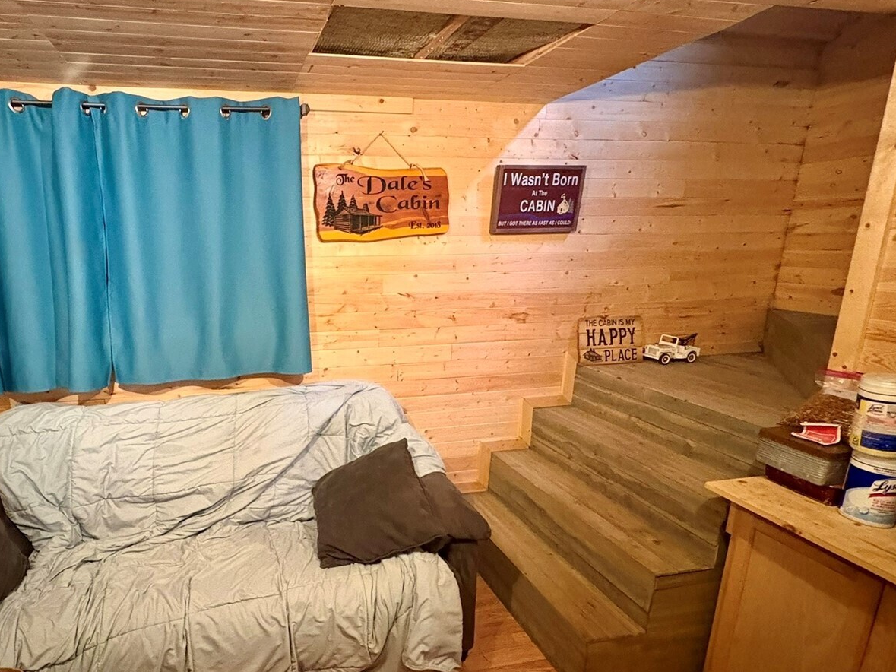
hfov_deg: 82.1
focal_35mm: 19
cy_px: 350
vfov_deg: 68.6
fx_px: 492
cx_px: 307
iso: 800
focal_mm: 2.22
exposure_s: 1/30
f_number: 2.2
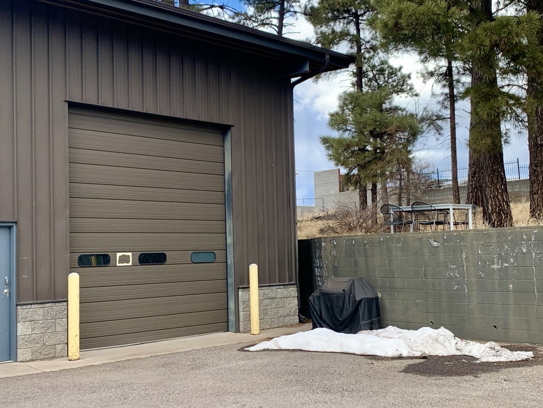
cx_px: 251
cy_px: 205
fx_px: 675
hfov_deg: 43.8
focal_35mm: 43
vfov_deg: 33.6
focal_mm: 4.25
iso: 25
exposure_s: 1/651
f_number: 1.8
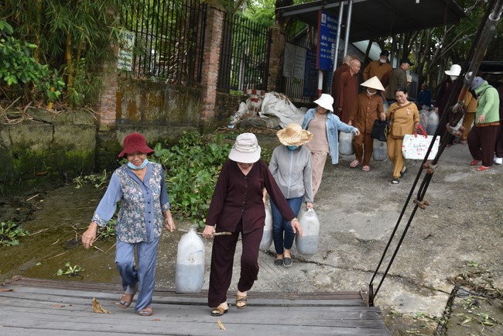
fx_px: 643
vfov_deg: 29.3
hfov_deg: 42.7
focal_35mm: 46
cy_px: 168
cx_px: 252
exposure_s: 1/200
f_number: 7.1
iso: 400
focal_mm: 46
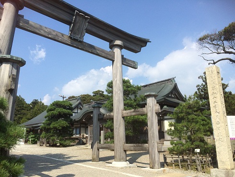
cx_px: 118
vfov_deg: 48.3
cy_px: 88
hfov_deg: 61.6
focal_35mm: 29
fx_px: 197
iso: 32
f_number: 2.2
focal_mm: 4.15
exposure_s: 1/2415
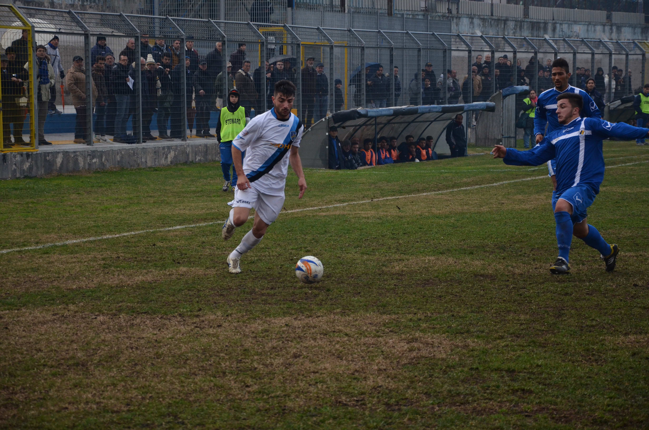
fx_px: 2645
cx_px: 324
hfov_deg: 14.0
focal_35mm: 147
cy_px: 215
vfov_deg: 9.3
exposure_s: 1/1000
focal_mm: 98
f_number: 5.6
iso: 800
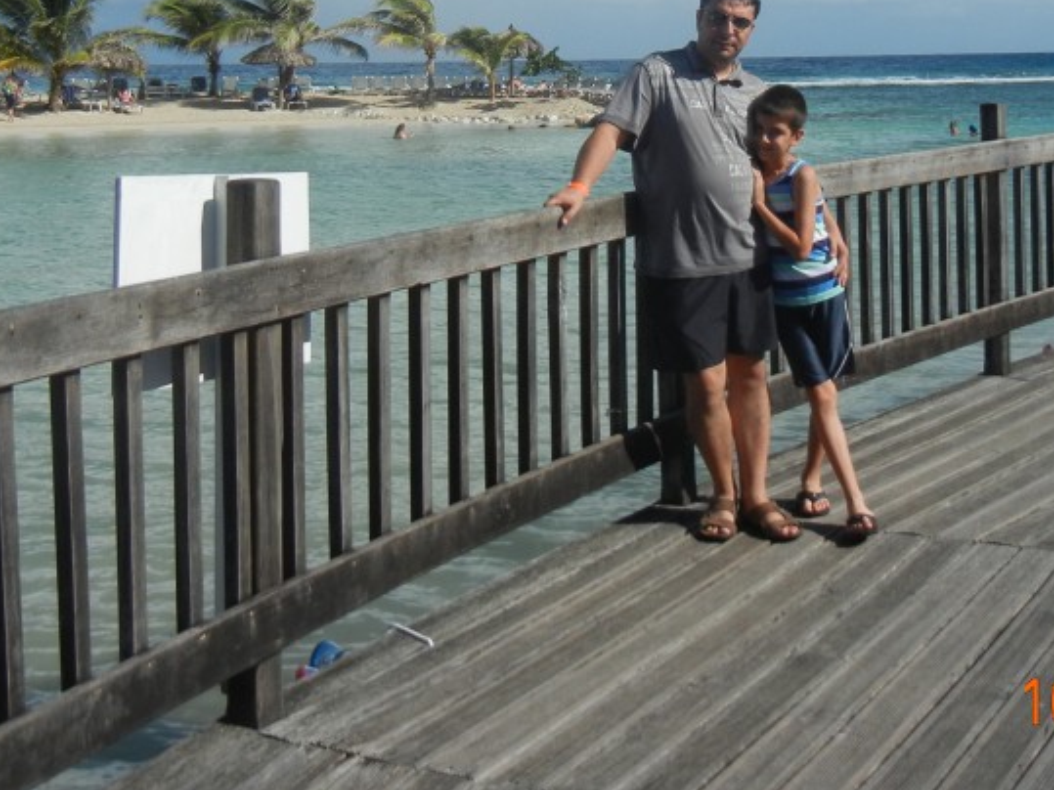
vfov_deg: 25.0
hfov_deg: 33.7
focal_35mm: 57
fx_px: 1735
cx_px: 634
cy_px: 108
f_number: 7
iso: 160
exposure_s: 1/706
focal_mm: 5.4
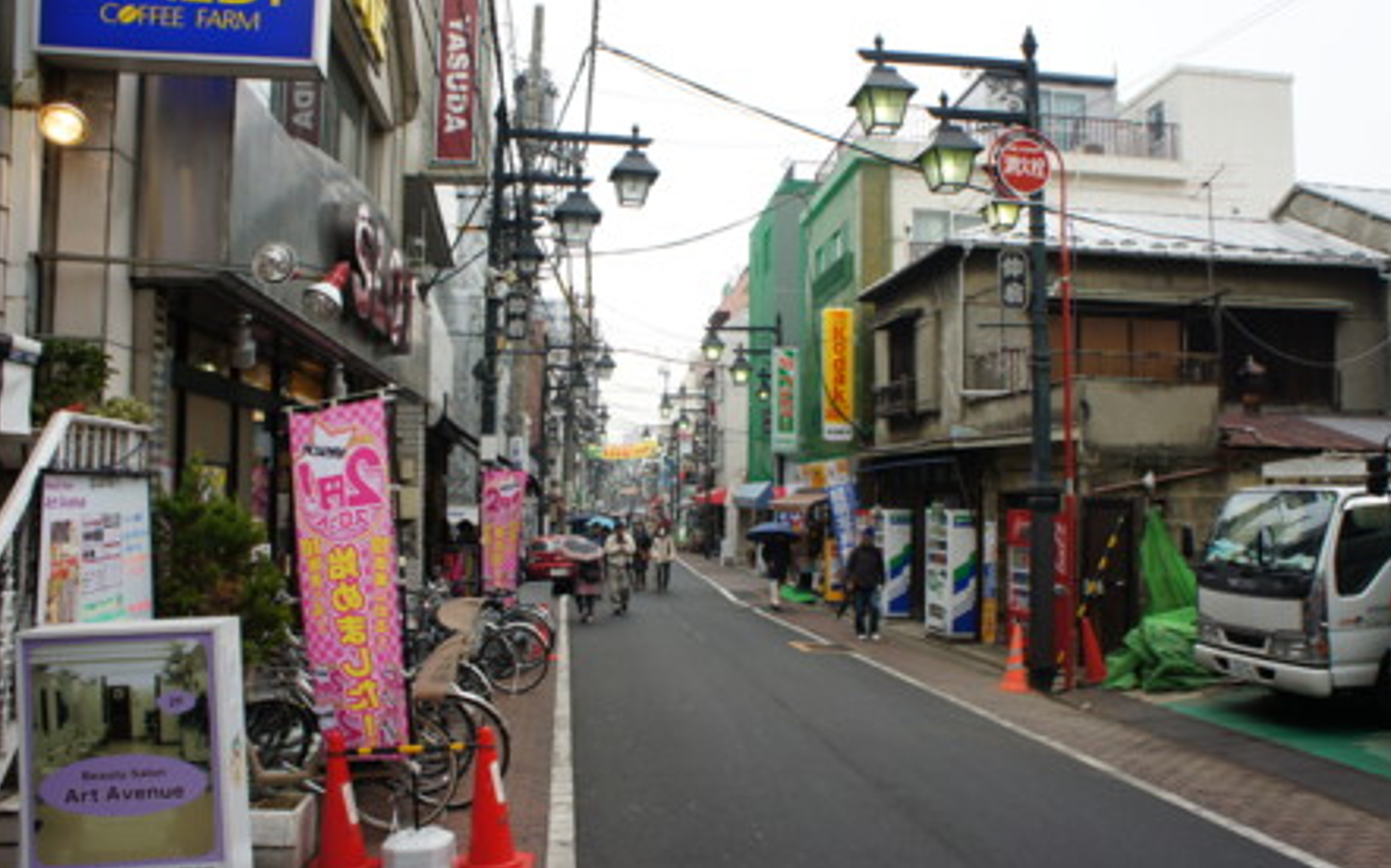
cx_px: 702
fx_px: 1061
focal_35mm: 28
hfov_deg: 66.5
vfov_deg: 44.5
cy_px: 464
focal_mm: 18
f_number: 8
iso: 200
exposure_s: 1/40
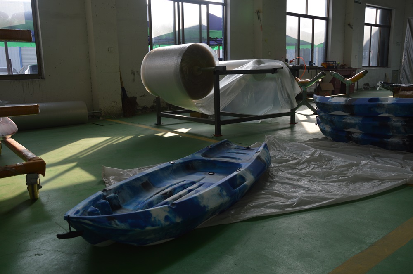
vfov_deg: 41.6
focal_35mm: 32
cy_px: 137
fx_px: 361
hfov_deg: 59.6
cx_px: 206
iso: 140
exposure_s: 1/125
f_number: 5.6
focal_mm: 21
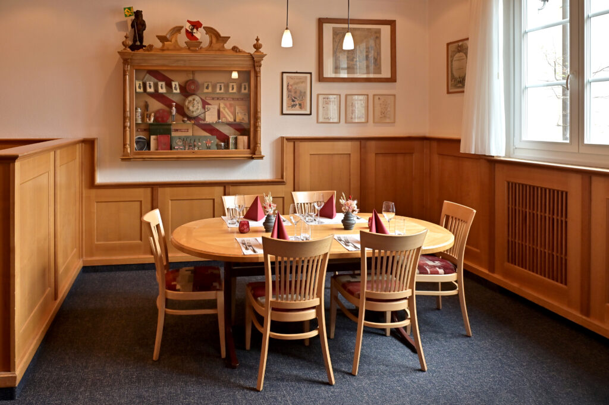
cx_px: 304
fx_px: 406
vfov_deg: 53.1
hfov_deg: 73.8
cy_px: 202
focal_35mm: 24
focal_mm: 24
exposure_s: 1/60
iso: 1000
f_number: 7.1
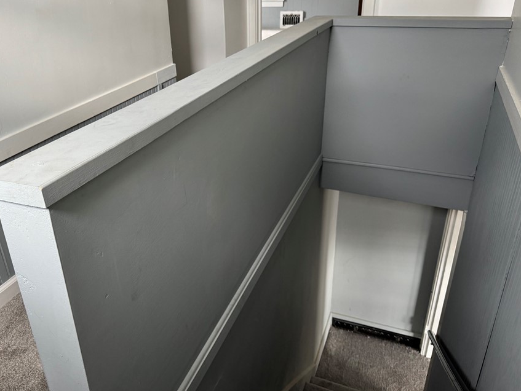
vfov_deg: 48.2
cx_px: 211
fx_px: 437
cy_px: 181
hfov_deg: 61.2
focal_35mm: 29
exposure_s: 1/79
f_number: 1.78
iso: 200
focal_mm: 6.76
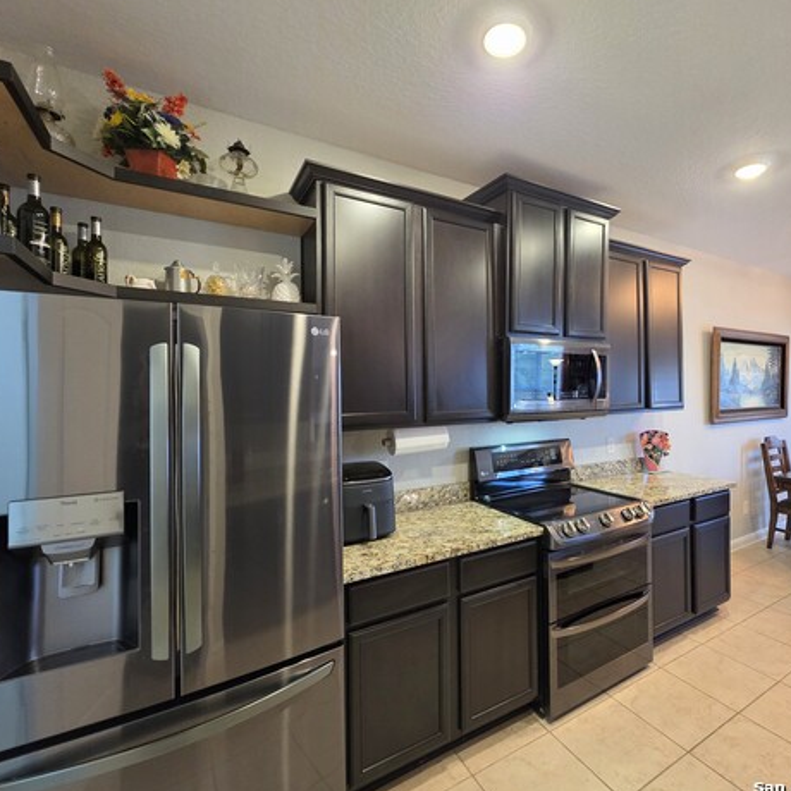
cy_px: 385
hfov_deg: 86.1
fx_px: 414
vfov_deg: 87.4
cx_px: 483
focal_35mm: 16
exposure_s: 1/60
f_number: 1.9
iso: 320
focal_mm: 2.2
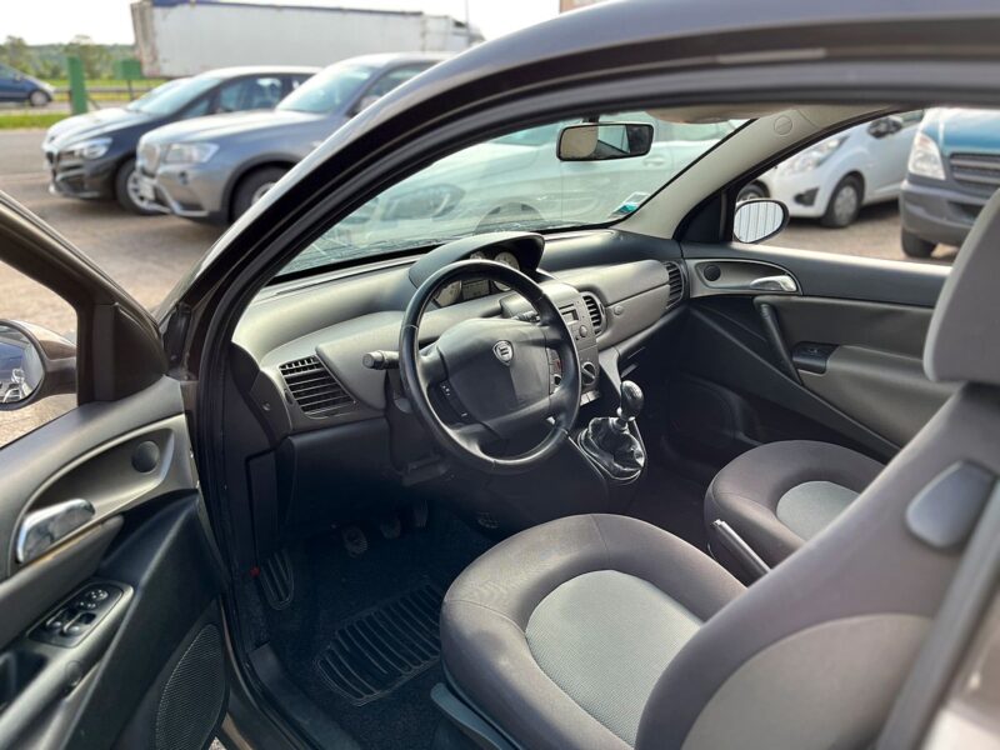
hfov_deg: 67.3
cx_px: 500
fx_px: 751
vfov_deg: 53.1
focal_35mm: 26
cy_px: 375
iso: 50
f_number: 1.6
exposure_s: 1/443
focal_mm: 5.1
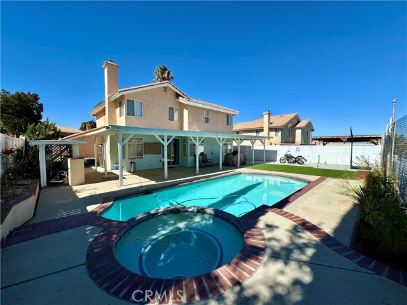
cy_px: 152
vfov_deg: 85.7
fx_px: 165
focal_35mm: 14
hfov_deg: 102.1
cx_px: 204
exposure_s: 1/2618
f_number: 2.2
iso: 50
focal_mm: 2.22
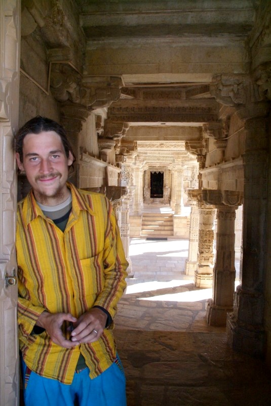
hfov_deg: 48.0
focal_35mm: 27
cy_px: 203
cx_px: 136
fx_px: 304
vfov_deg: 67.3
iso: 1600
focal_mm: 18
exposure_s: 1/180
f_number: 6.7
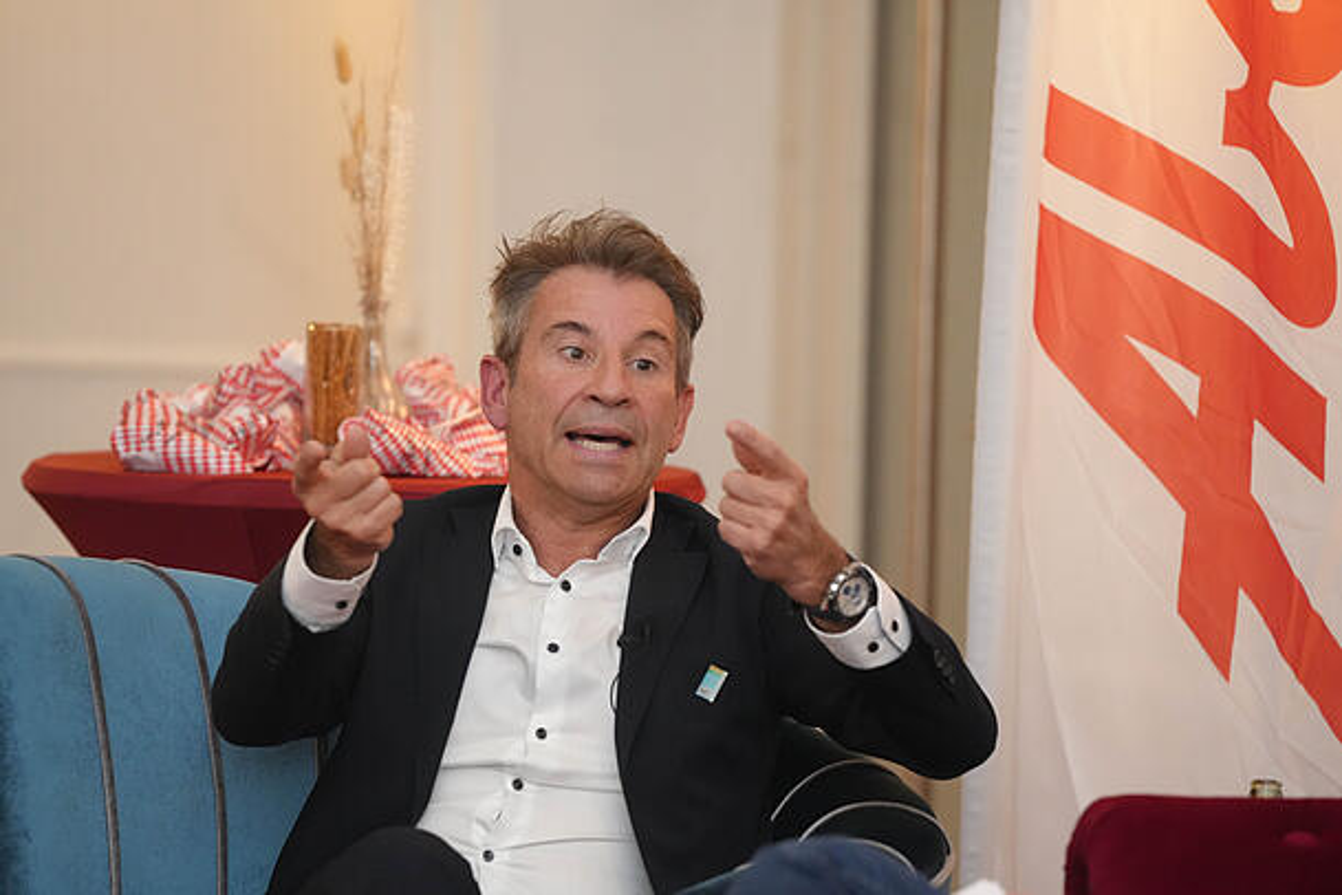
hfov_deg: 10.3
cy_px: 448
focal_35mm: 200
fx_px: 7455
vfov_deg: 6.9
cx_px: 671
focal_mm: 200
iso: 6400
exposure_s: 1/200
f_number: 4
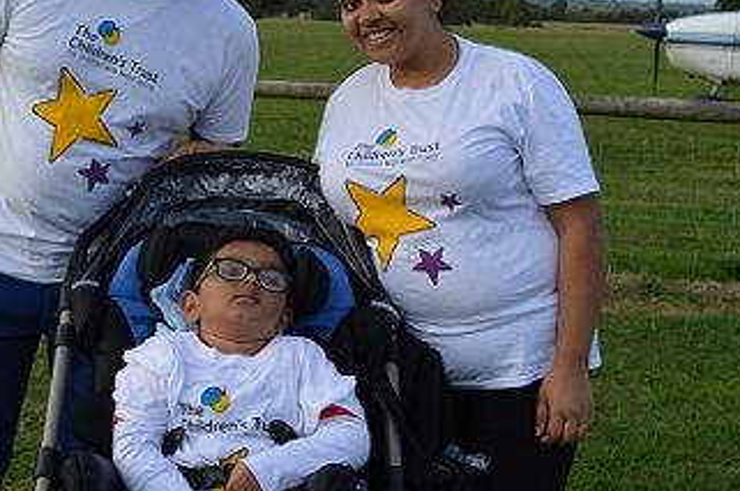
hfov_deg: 31.1
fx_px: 1314
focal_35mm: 64
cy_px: 118
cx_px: 214
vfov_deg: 21.0
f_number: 6.3
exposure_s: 1/160
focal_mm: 24
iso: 100
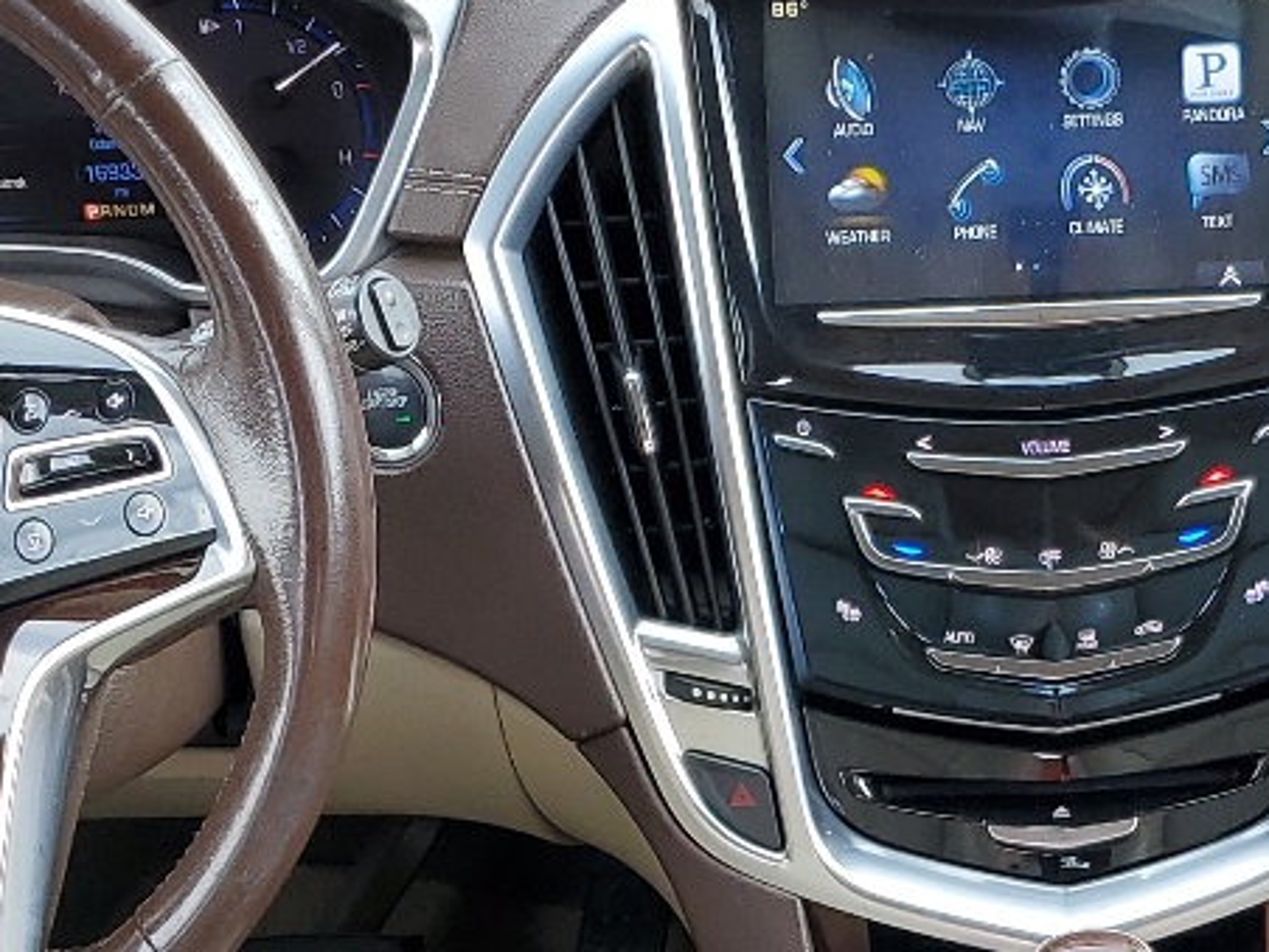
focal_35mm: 92
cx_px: 1033
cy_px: 1042
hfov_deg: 21.0
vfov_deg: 15.6
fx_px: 3373
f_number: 1.5
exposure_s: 1/147
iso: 50
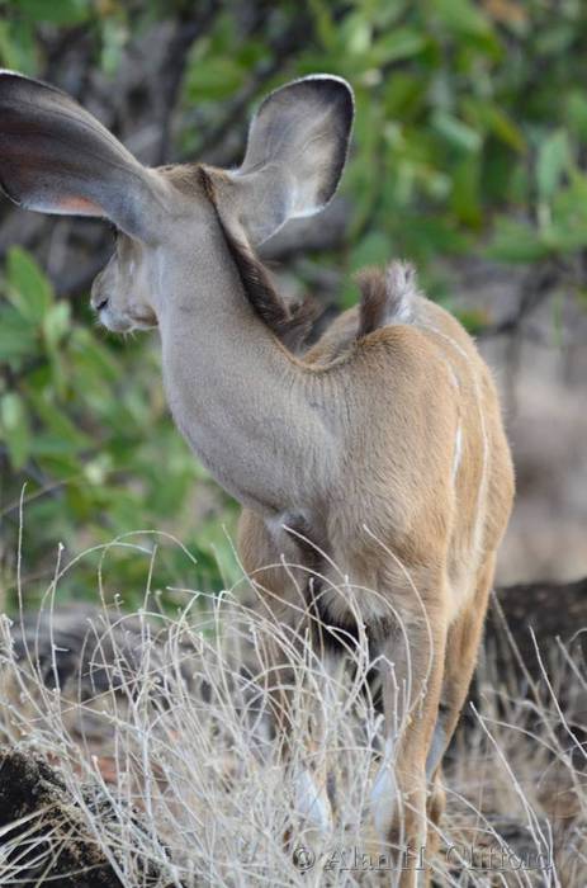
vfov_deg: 3.4
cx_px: 294
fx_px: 14754
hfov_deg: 2.3
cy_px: 444
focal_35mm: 600
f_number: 5.6
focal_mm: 400
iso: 560
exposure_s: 1/400
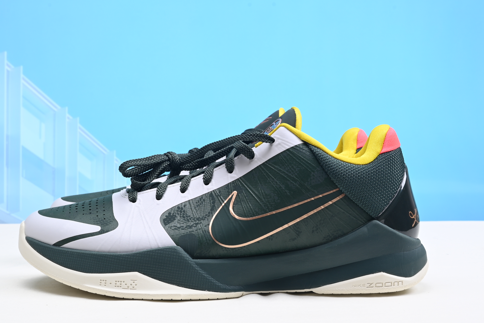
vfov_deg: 23.0
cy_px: 125
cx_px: 221
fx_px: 794
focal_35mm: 59
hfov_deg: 33.9
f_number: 16
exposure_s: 1/2
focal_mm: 37
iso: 100
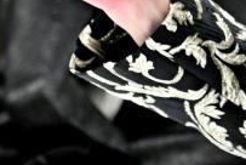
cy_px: -129
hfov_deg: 1.6
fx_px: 8780
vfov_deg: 1.1
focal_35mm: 1283
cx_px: 613
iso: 250
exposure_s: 1/250
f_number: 2.8
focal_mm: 170
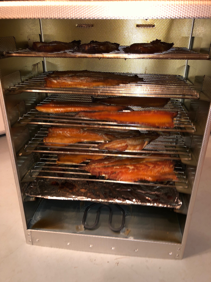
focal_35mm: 28
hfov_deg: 49.7
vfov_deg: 63.4
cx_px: 106
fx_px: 228
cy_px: 141
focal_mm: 4
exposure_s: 1/4
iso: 64
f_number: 1.8
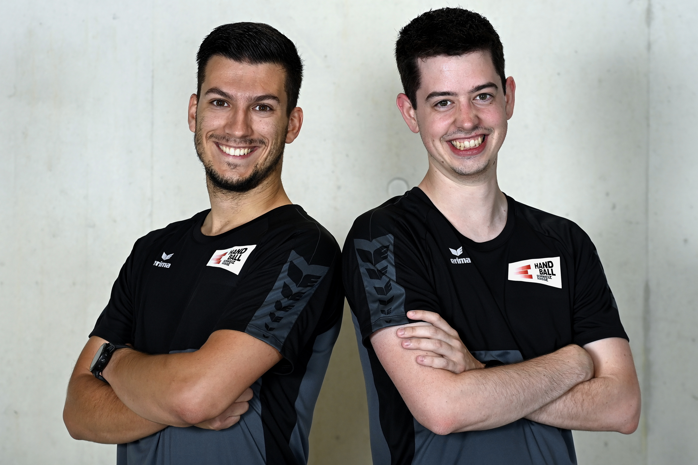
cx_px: 349
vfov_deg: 13.0
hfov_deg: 19.5
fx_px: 2036
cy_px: 232
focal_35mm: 105
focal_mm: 105
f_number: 5.6
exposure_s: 1/250
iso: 250
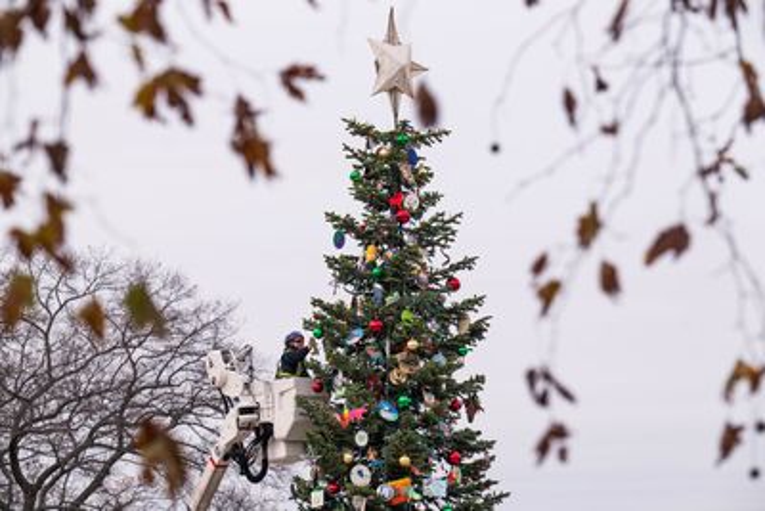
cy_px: 256
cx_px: 382
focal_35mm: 206
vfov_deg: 6.7
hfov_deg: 10.0
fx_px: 4379
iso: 400
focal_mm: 206
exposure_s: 1/400
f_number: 5.6
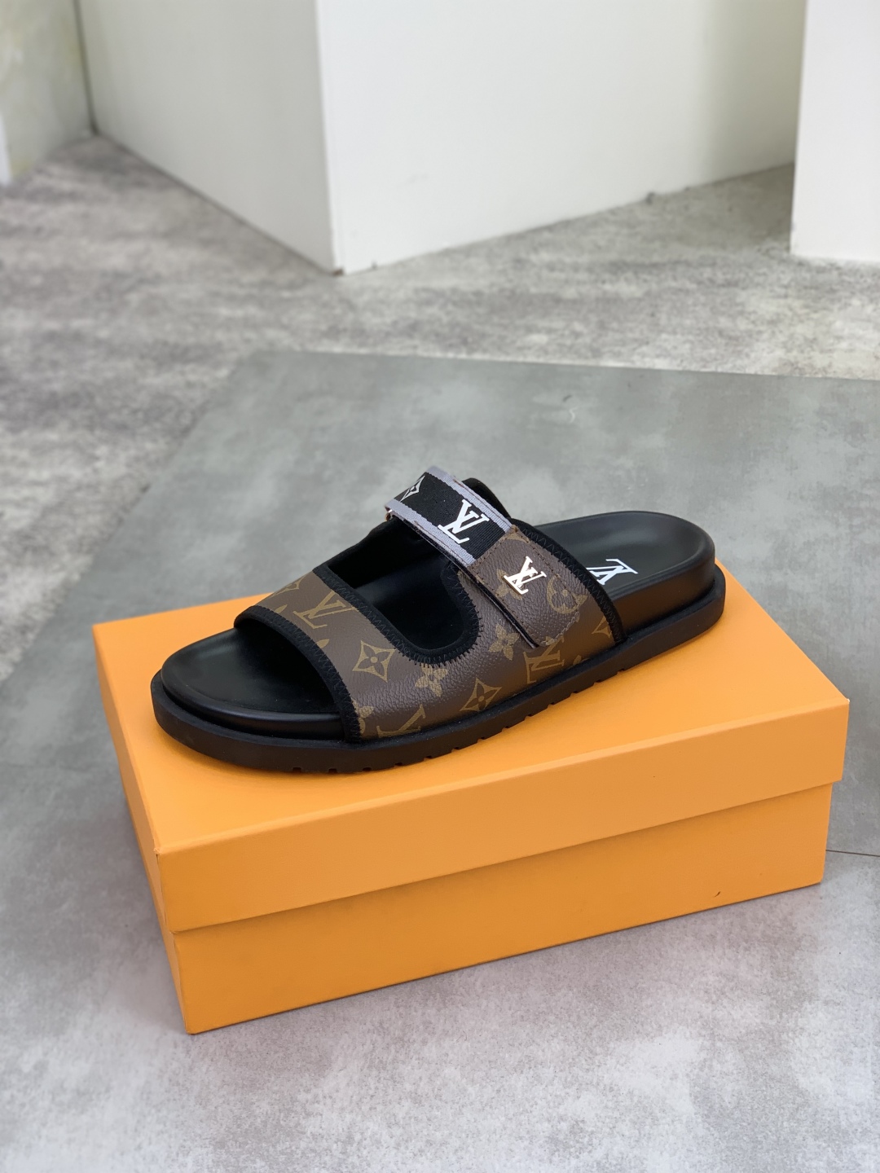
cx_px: 440
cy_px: 586
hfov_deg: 28.0
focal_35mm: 52
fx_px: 1763
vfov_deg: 36.8
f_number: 2.4
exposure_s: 1/100
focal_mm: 6
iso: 25
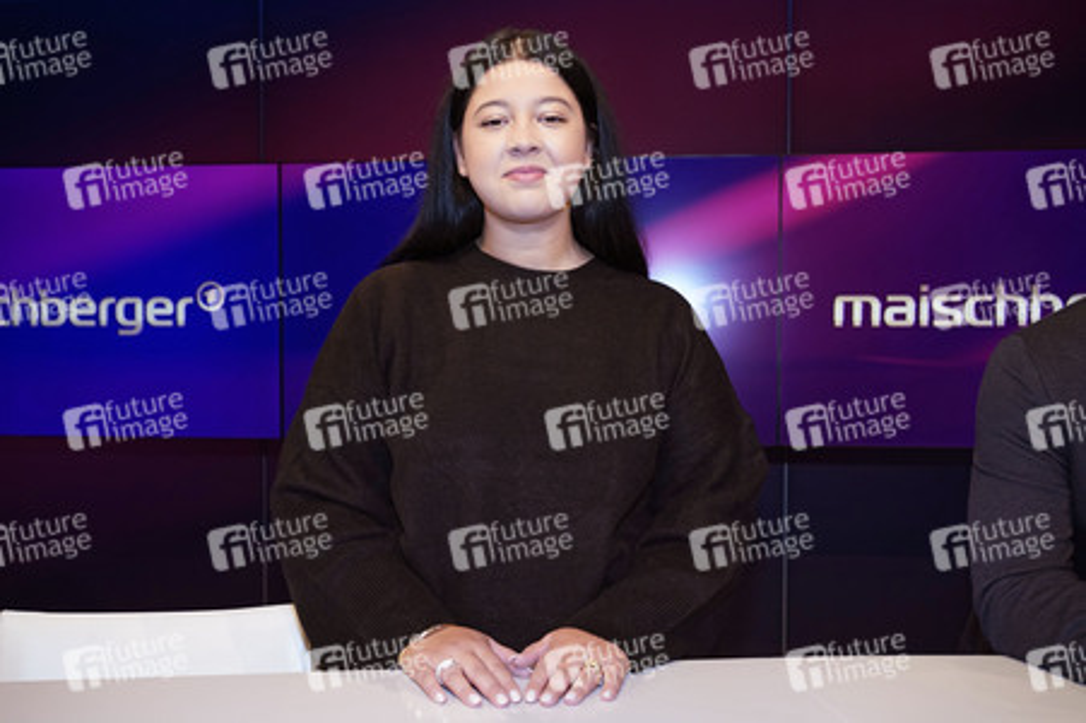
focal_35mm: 34
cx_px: 543
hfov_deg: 55.8
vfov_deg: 38.8
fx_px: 1025
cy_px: 362
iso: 2000
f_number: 5.6
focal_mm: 34
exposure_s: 1/125
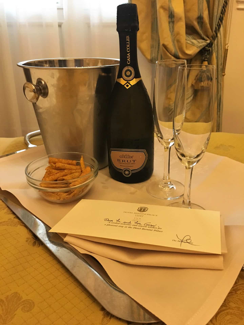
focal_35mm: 29
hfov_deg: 48.2
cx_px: 122
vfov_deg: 61.7
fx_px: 273
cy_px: 162
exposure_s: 1/25
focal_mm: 4.15
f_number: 2.2
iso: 200
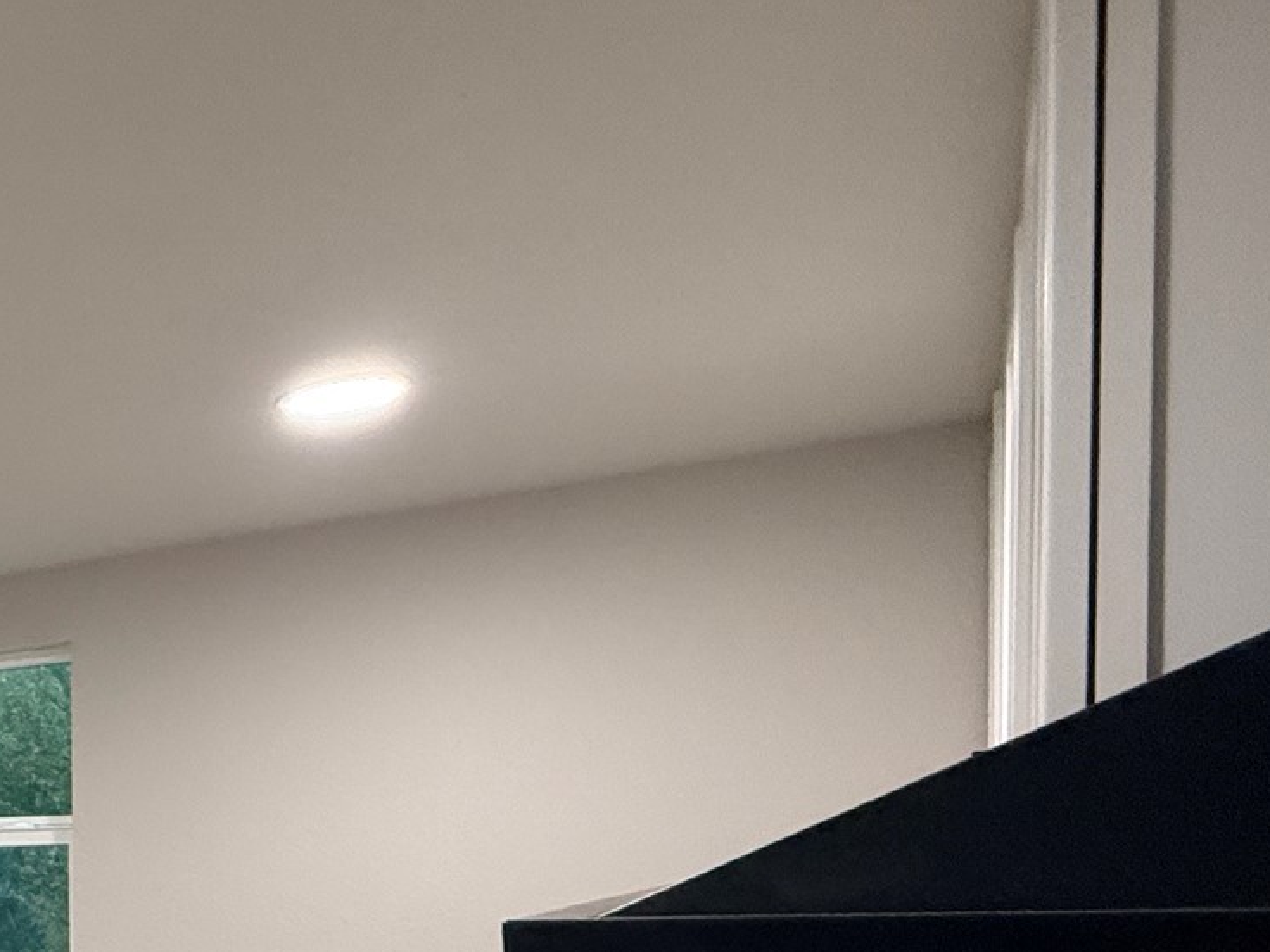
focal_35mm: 39
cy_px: 909
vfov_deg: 34.2
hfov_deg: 34.0
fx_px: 1431
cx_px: -392
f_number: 2.2
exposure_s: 1/120
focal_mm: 2.22
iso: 320
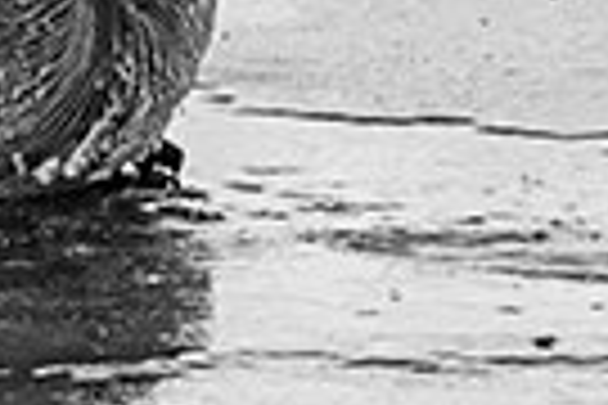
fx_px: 23710
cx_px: -486
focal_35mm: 1404
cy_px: 20
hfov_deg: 1.5
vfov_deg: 1.0
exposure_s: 1/400
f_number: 11
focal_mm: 380
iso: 500
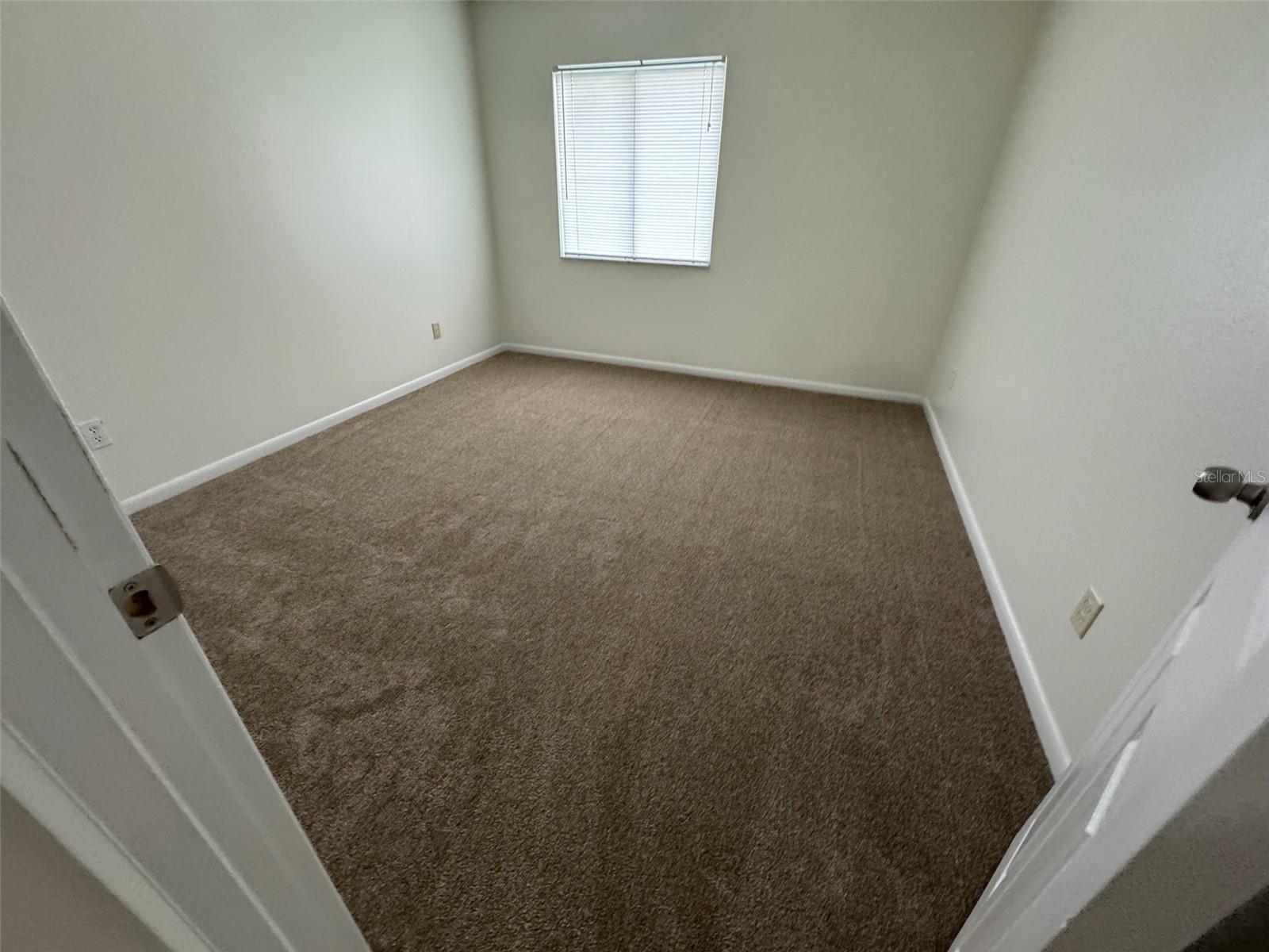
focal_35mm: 14
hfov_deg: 102.1
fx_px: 513
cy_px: 476
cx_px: 634
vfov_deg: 85.7
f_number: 2.2
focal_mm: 2.22
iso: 400
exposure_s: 1/60
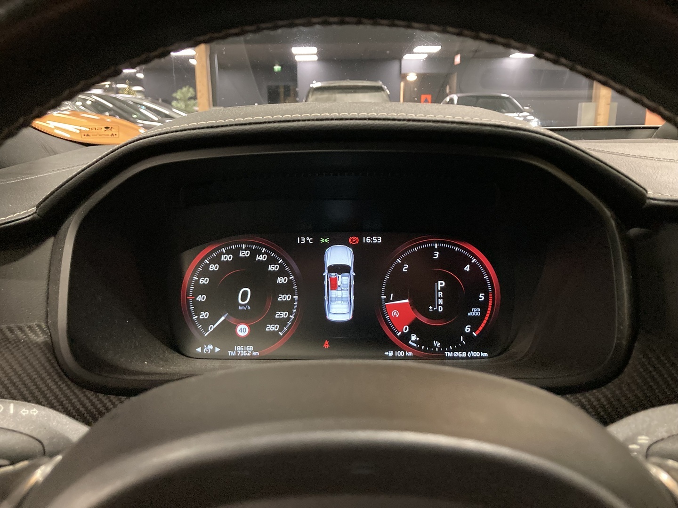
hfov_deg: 63.4
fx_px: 548
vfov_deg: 49.7
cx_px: 339
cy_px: 254
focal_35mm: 28
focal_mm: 3.99
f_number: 1.8
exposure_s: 1/25
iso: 640
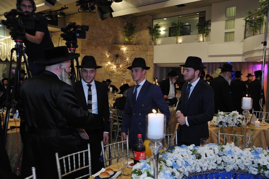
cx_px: 134
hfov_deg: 58.8
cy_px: 90
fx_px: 239
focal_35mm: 32
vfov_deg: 41.1
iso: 1250
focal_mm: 32
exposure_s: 1/125
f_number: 4.5
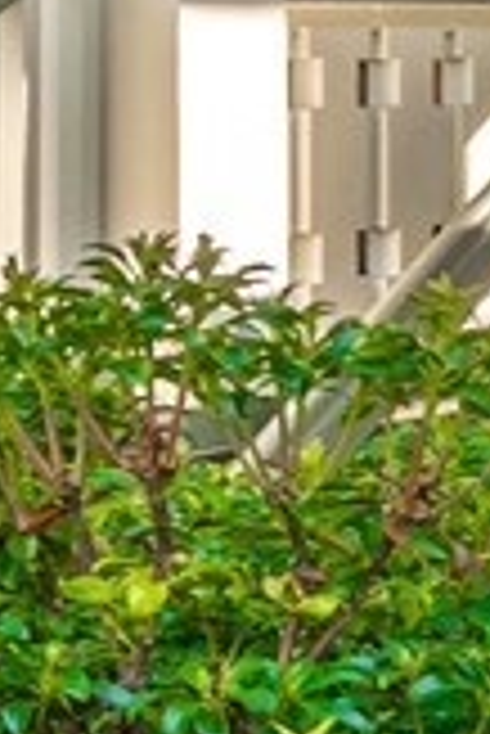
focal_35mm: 135
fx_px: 2750
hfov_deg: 9.9
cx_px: -232
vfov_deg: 13.6
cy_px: -592
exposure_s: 1/40
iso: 100
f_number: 8
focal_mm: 13
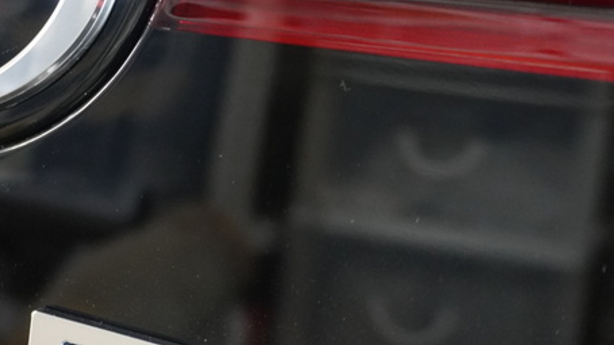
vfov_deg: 16.2
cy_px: 11
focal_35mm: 73
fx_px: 1188
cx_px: 93
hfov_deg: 28.2
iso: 2000
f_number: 4
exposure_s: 1/40
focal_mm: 22
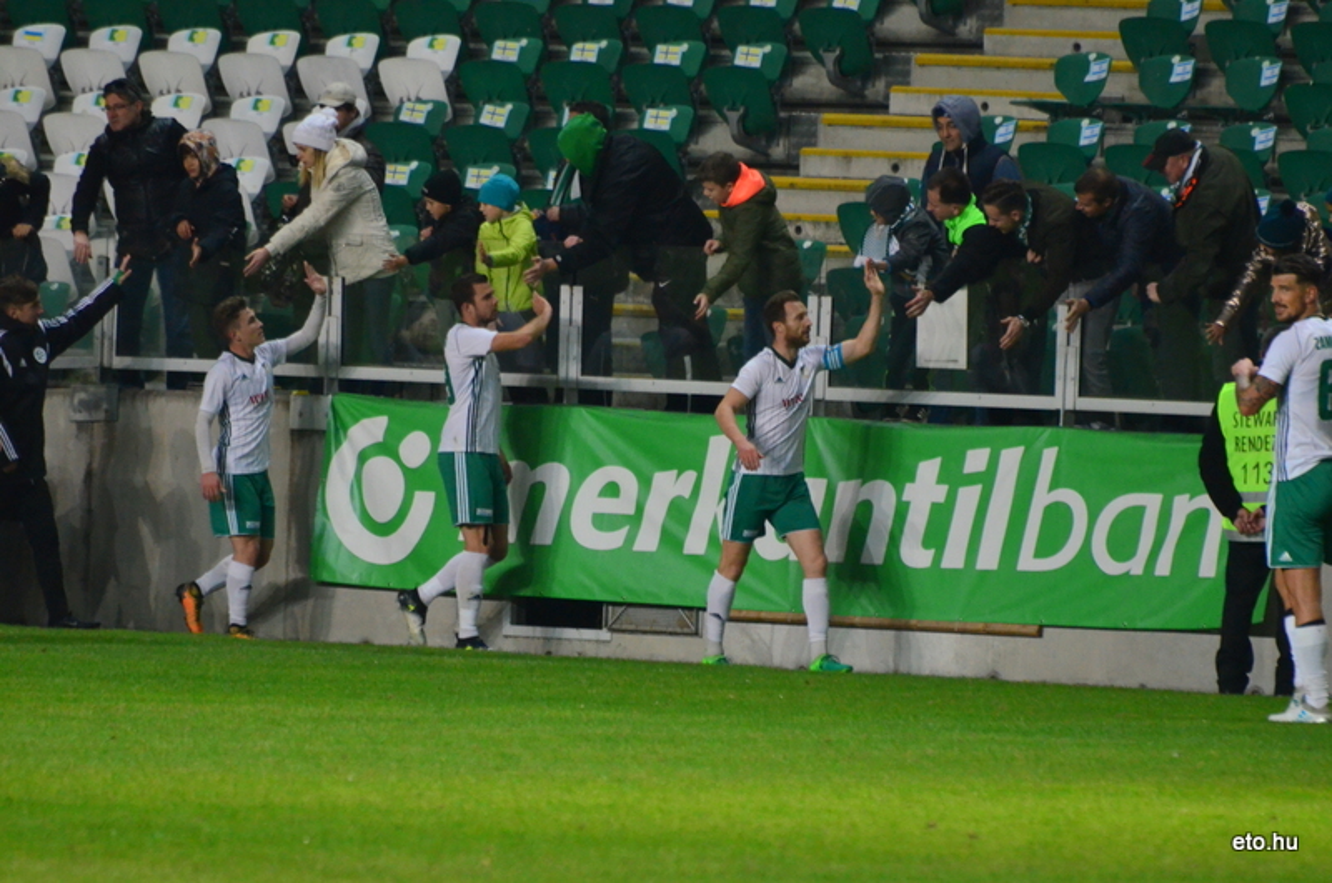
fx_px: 16617
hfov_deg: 4.6
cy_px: 442
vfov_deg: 3.0
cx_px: 666
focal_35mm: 450
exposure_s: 1/320
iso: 3200
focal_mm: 300
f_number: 5.6
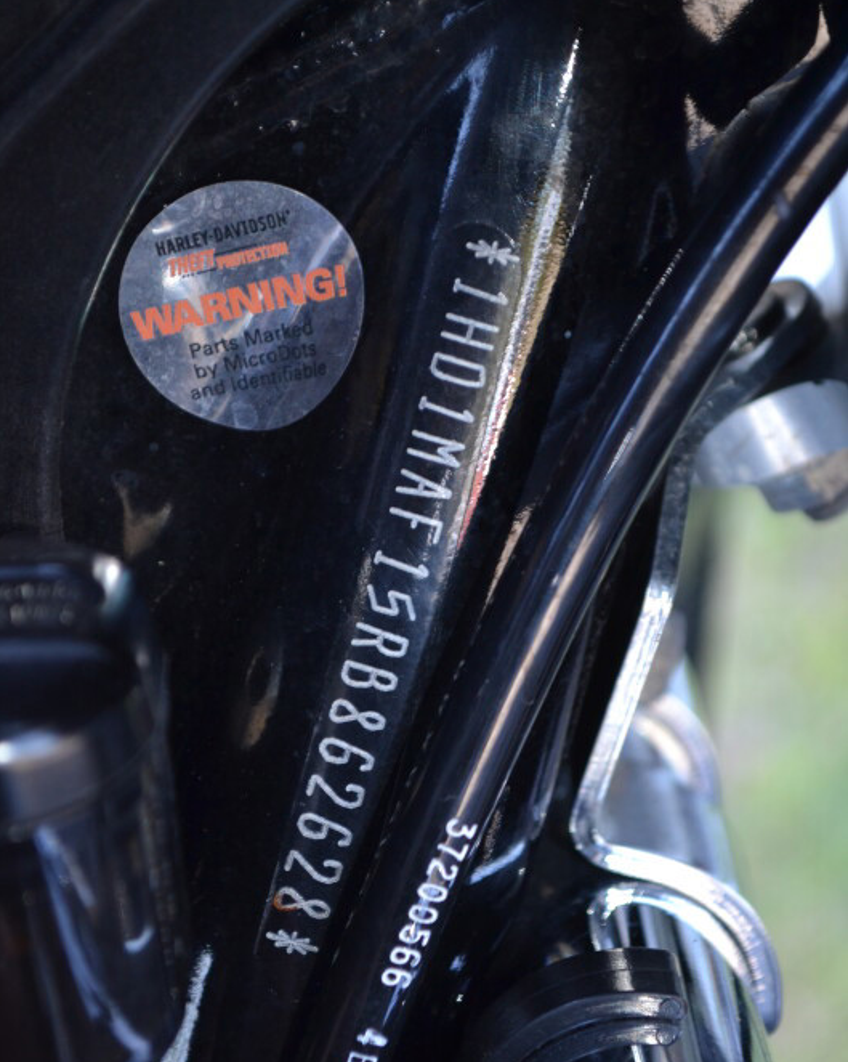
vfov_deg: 20.5
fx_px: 2937
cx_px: 422
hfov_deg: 16.4
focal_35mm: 94
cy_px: 621
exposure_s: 1/60
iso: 400
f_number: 5.6
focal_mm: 55
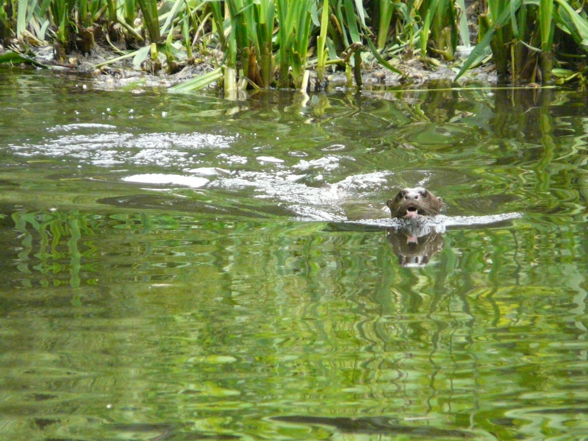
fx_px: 8561
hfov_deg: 3.9
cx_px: 294
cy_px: 220
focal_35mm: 504
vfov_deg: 3.0
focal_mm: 82.8
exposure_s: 1/400
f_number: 4.2
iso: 800
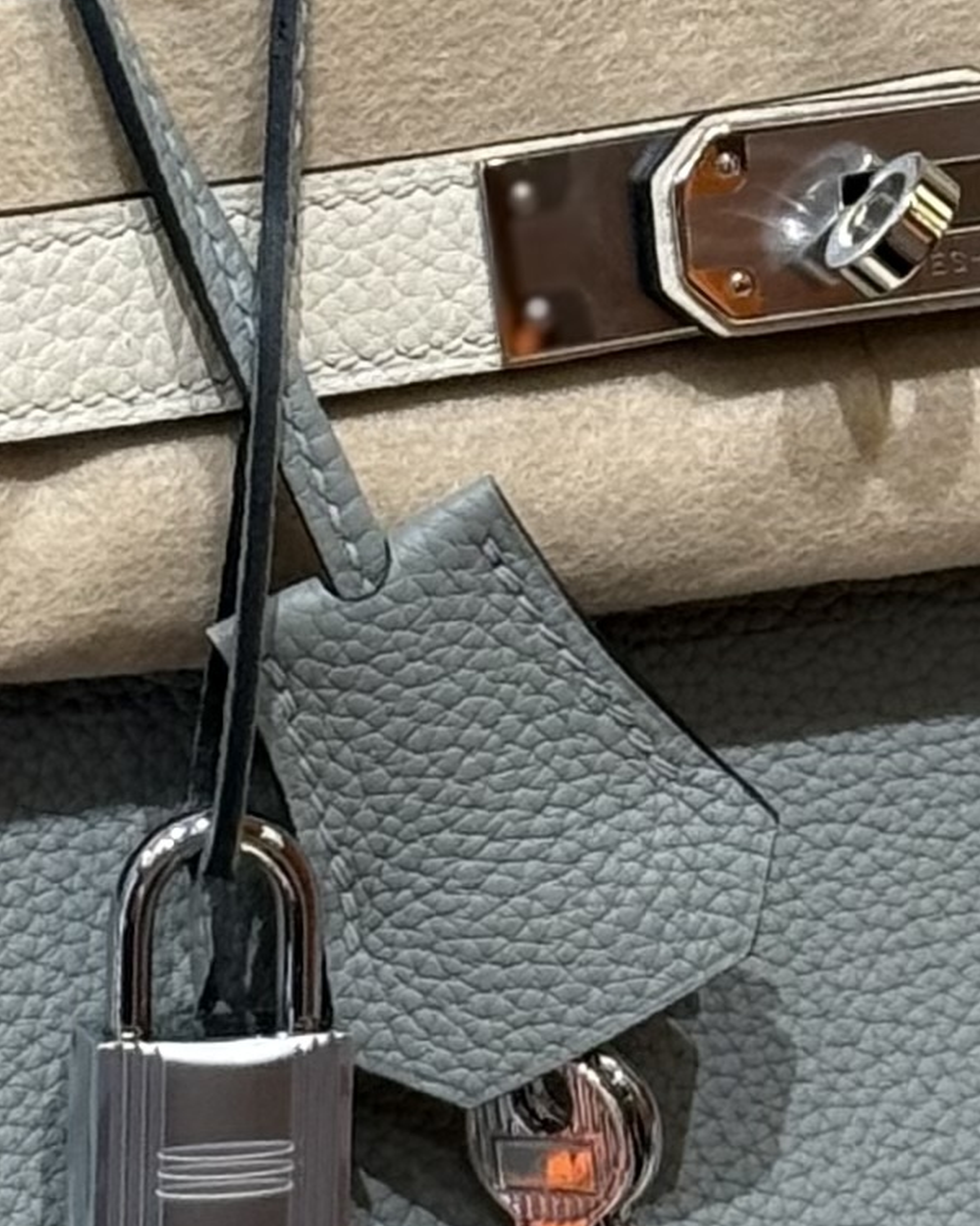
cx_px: 656
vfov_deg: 8.3
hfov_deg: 6.7
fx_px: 8378
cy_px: 180
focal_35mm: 231
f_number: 1.78
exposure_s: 1/100
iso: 80
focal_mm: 6.76
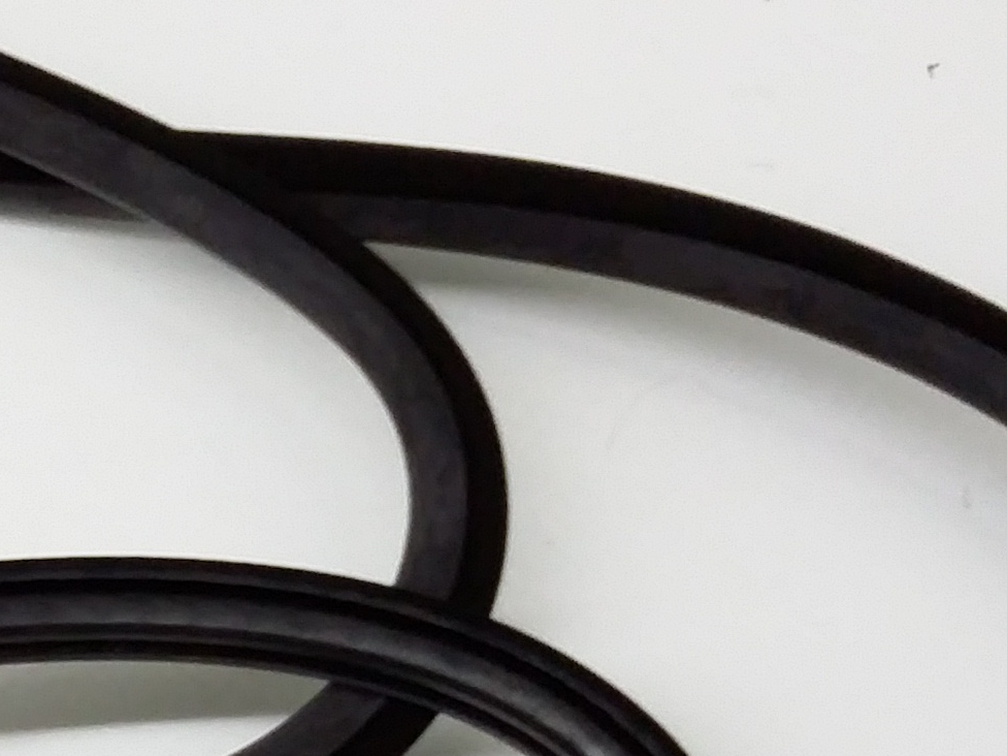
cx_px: -194
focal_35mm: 107
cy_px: 702
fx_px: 3113
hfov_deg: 17.5
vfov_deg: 13.7
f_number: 2.4
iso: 160
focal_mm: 3.4
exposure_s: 1/20
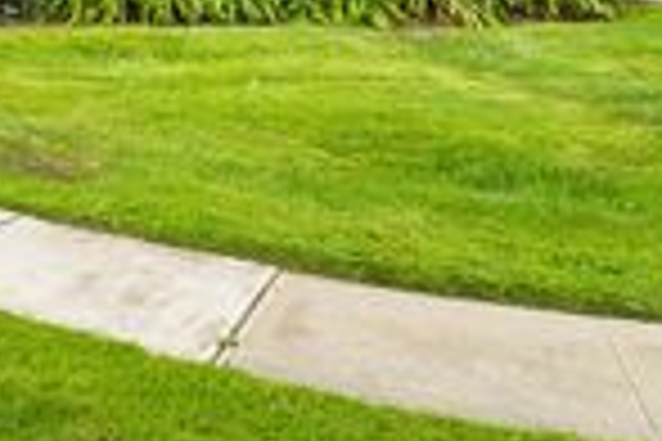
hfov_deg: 22.4
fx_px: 1379
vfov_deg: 16.7
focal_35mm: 75
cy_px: -200
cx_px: -315
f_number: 10
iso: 400
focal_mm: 22
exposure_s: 1/160
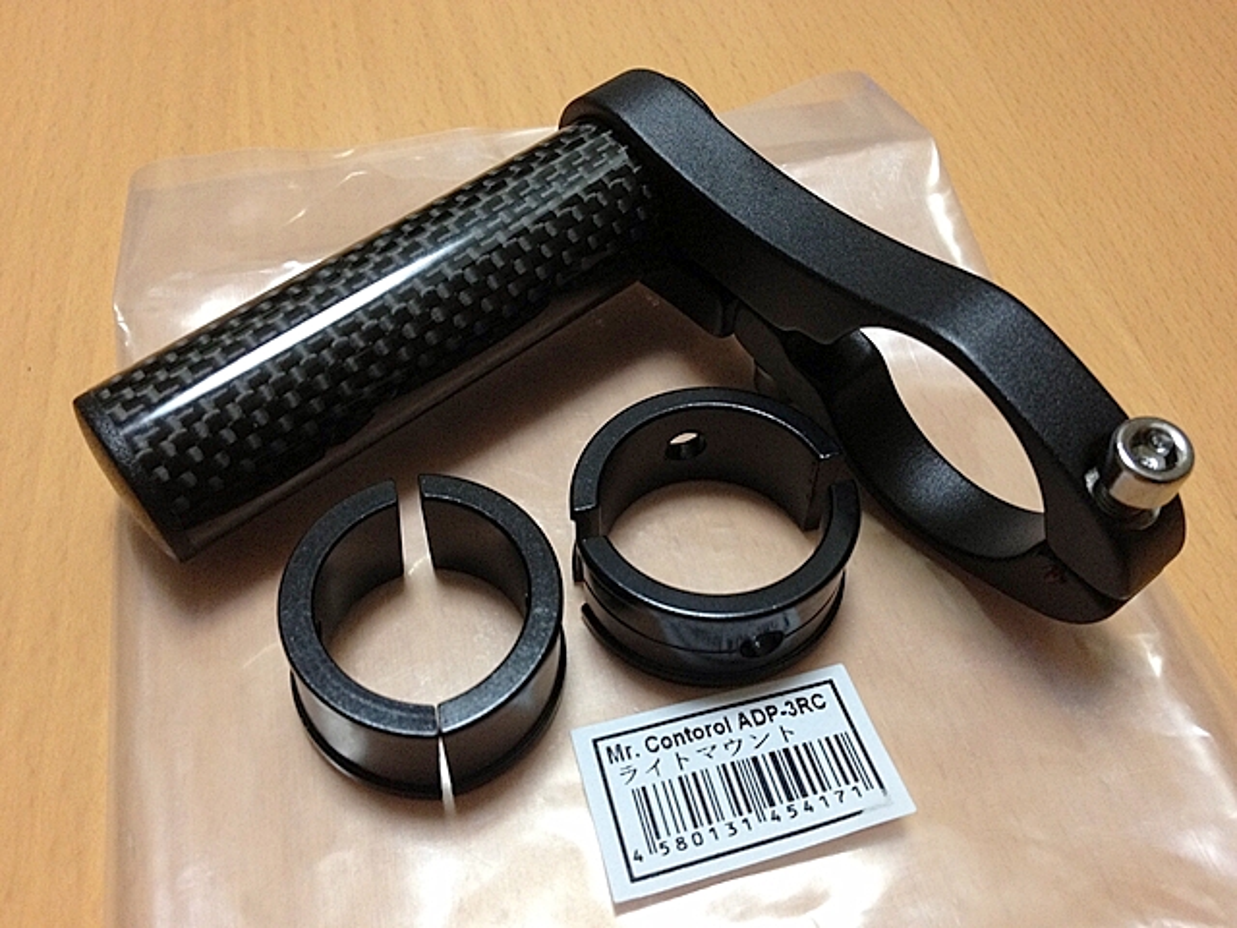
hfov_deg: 52.6
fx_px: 1251
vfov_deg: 40.7
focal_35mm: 35
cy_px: 464
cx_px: 618
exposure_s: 1/20
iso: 200
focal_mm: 4.28
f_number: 2.4
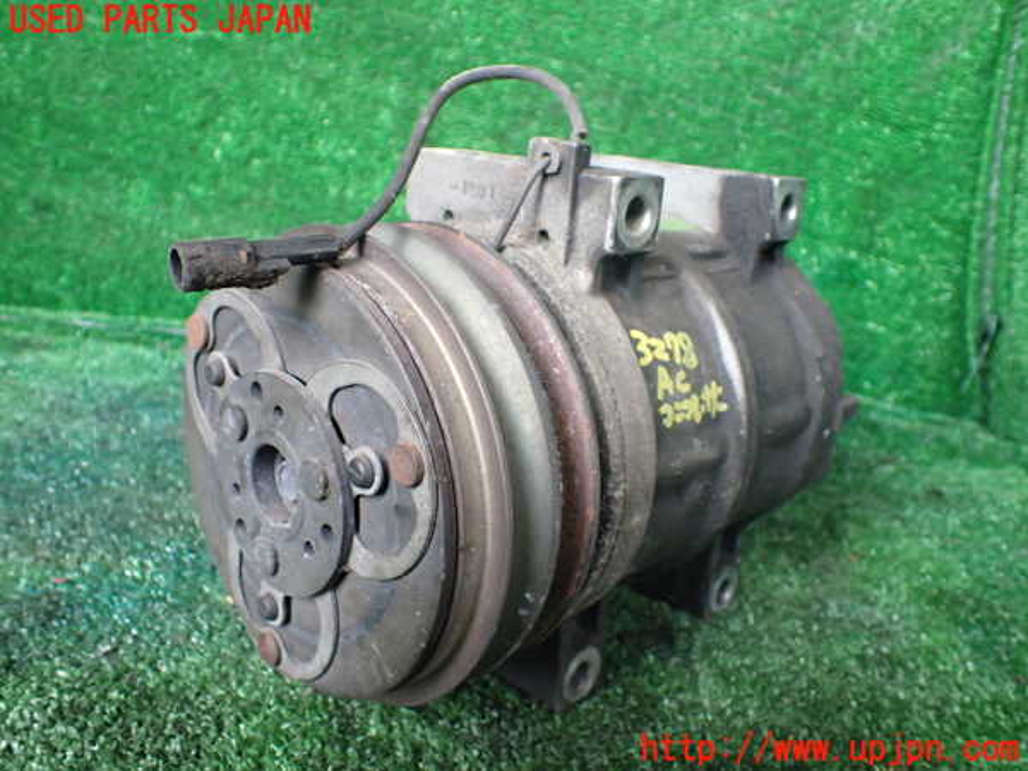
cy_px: 386
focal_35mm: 30
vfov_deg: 46.8
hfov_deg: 60.0
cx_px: 514
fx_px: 891
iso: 400
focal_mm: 5.4
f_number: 2.3
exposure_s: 1/125
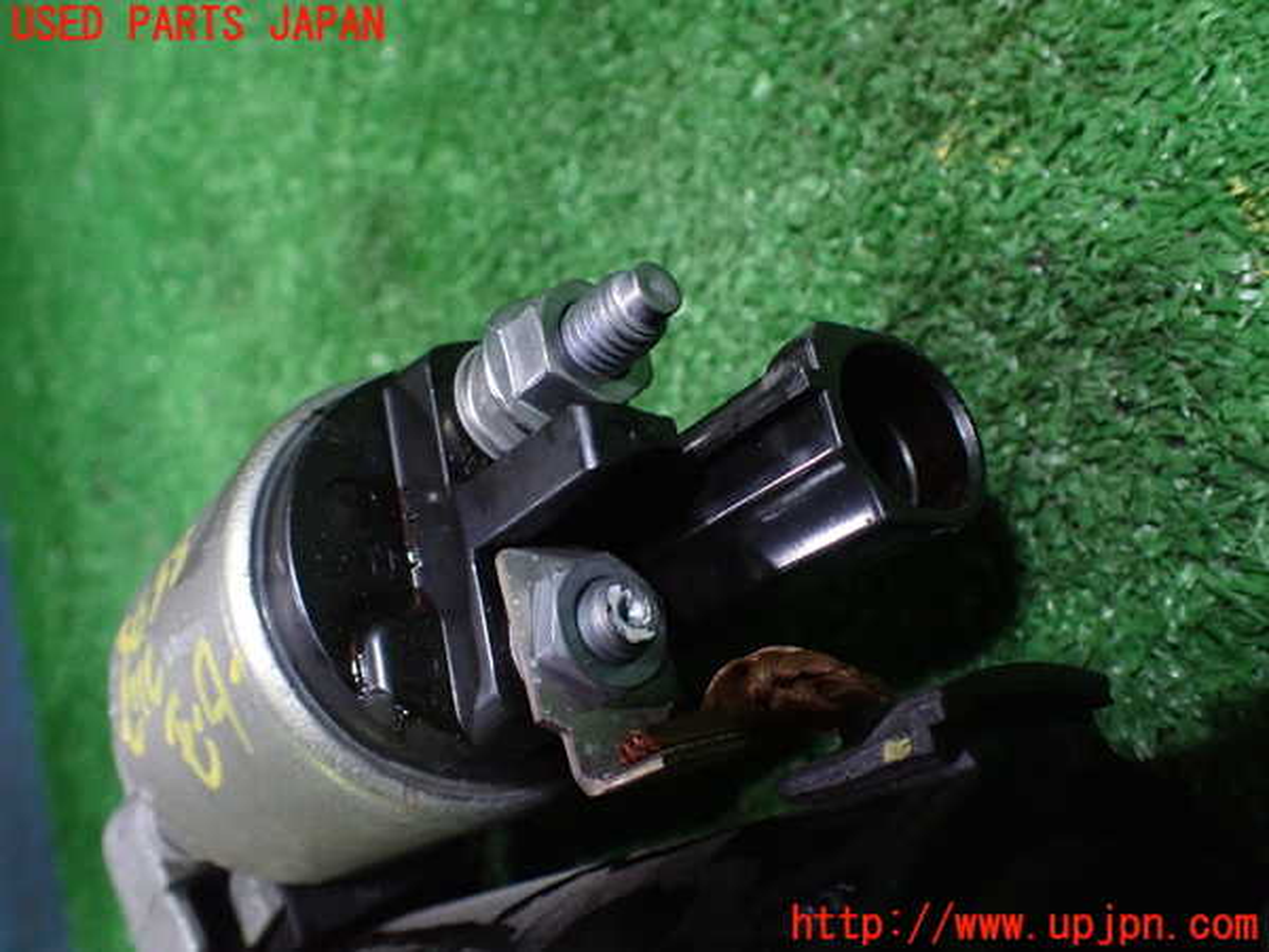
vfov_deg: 46.8
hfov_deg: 60.0
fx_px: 1100
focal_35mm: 30
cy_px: 476
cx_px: 634
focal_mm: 5.4
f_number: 2.3
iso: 800
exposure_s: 1/60
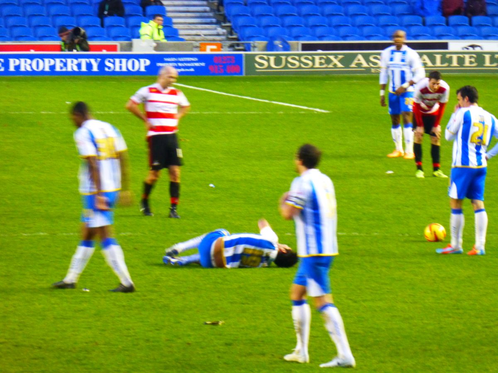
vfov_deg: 3.1
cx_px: 249
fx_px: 6905
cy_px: 186
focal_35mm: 480
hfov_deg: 4.1
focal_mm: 86
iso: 640
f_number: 6.4
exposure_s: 1/15
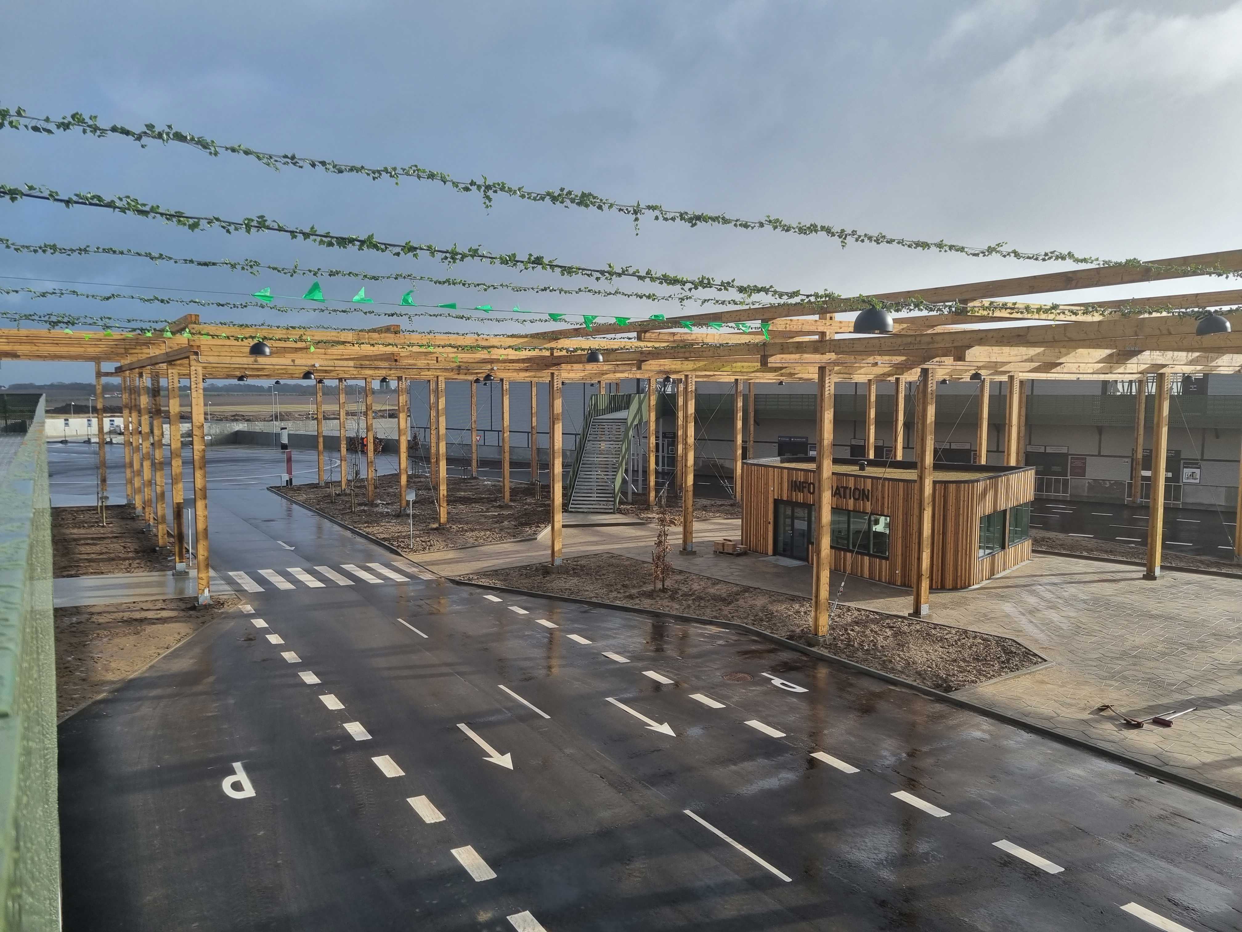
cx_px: 621
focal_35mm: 26
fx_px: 933
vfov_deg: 53.1
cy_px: 466
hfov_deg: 67.3
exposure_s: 1/2072
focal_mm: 5.4
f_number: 1.8
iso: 50
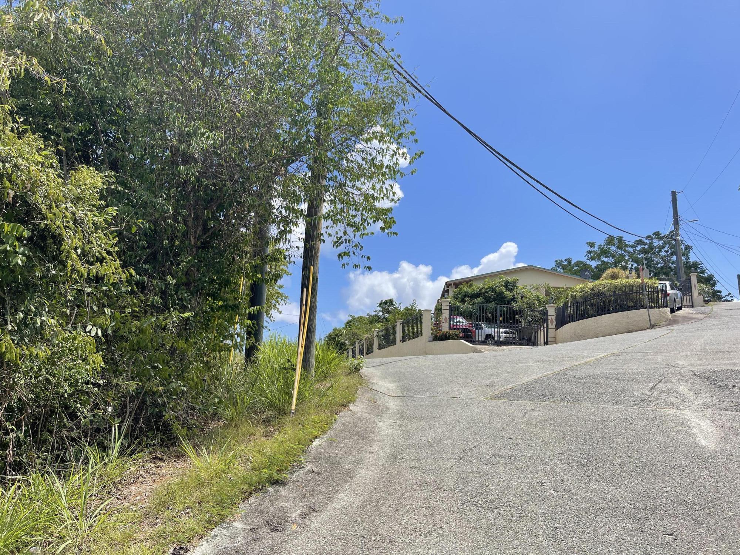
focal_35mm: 26
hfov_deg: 67.3
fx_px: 556
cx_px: 370
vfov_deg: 53.1
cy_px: 278
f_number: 1.6
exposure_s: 1/3448
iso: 32
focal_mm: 5.1
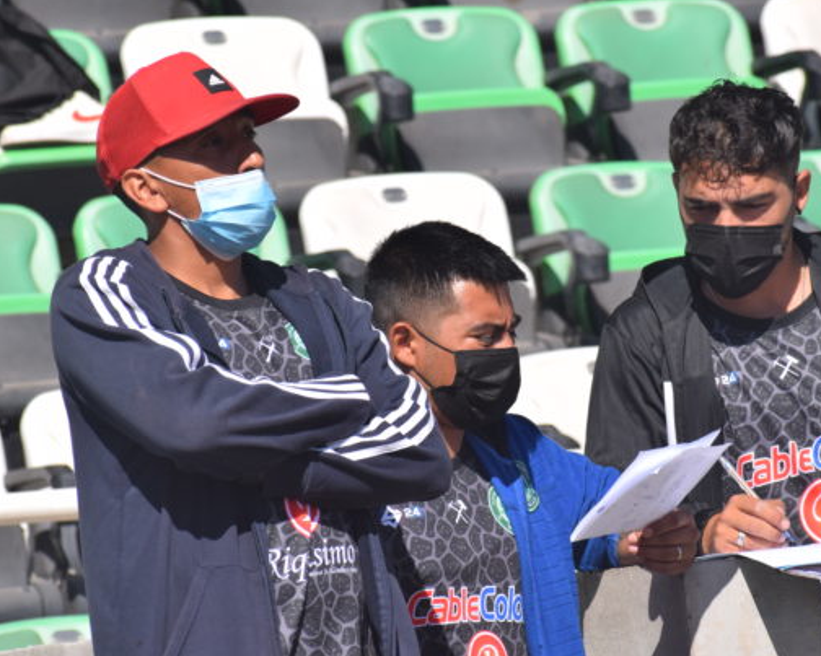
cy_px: 358
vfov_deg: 4.1
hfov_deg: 5.2
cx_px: 438
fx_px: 9128
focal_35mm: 376
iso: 400
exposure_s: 1/2000
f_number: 8
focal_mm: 175
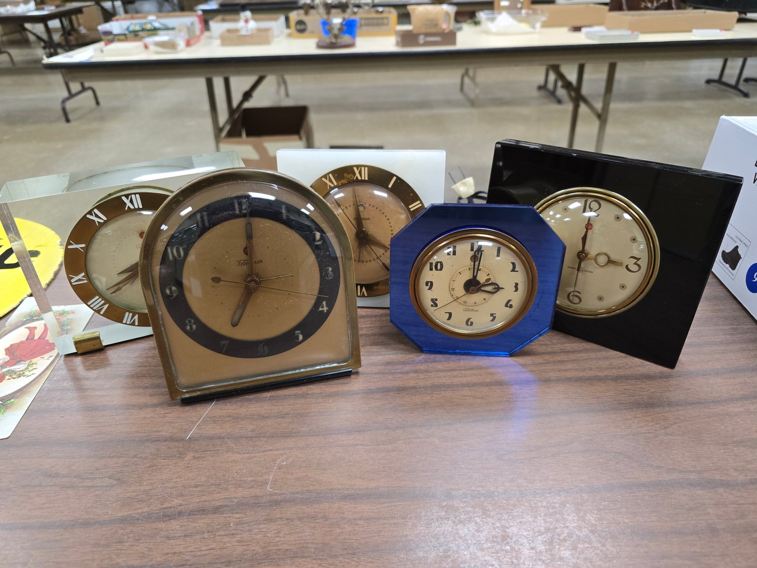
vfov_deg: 58.9
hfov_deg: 73.9
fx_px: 503
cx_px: 378
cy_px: 284
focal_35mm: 23
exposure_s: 1/62
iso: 250
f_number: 1.7
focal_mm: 6.3
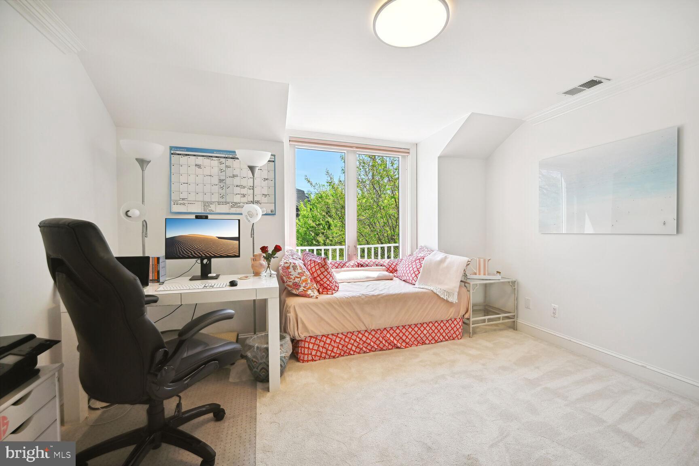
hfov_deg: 104.3
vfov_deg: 81.2
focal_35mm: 14
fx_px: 272
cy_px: 233
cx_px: 350
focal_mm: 14
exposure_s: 1/125
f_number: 9
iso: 200
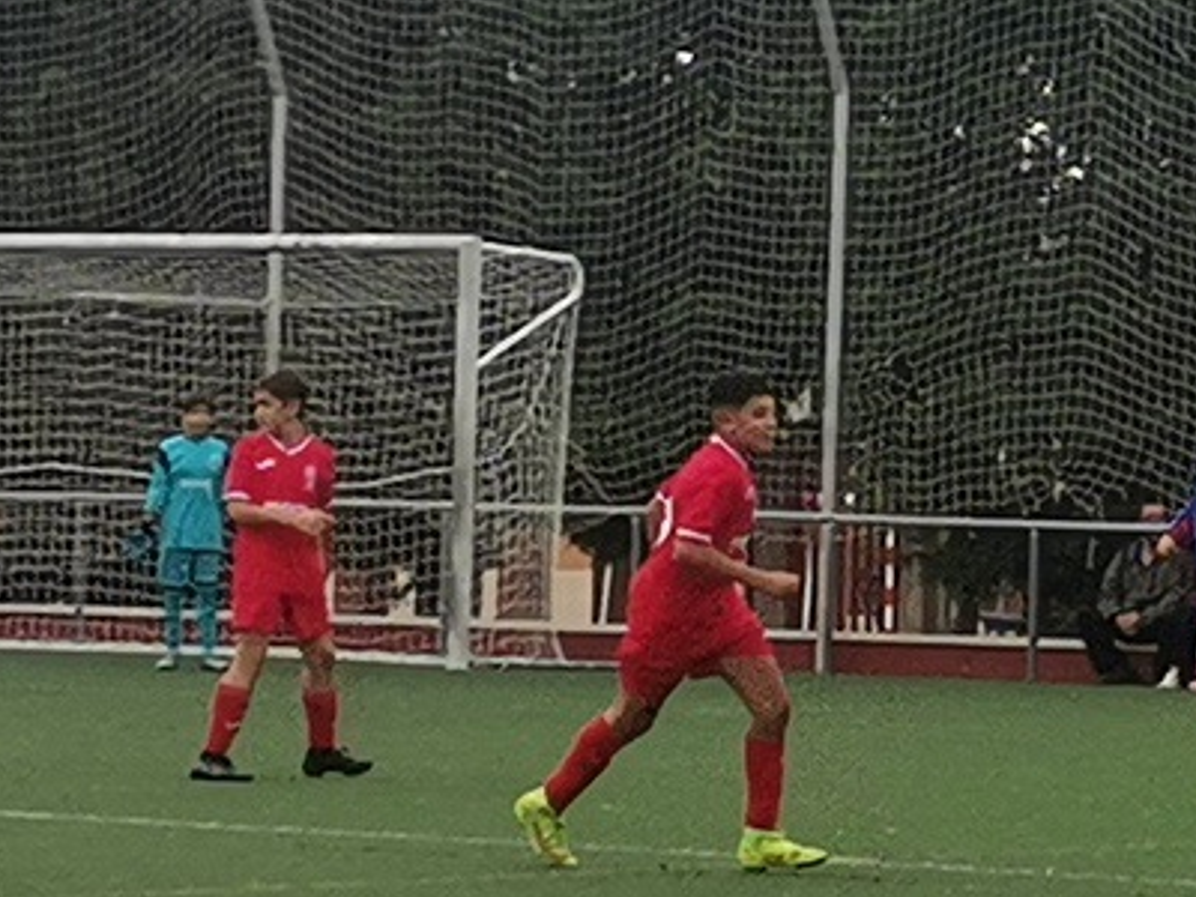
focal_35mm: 210
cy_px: 305
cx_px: 1540
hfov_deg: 9.3
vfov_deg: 7.1
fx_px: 7256
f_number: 1.8
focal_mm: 4.75
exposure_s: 1/1372
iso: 50
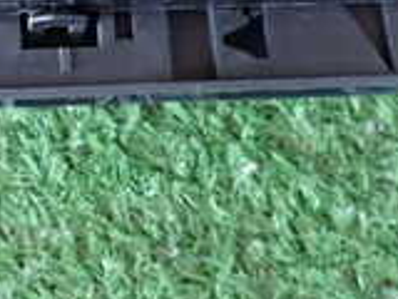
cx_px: 27
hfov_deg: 20.4
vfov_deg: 14.4
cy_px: -182
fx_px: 1081
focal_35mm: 94
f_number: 2
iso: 640
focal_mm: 4.5
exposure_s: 1/30
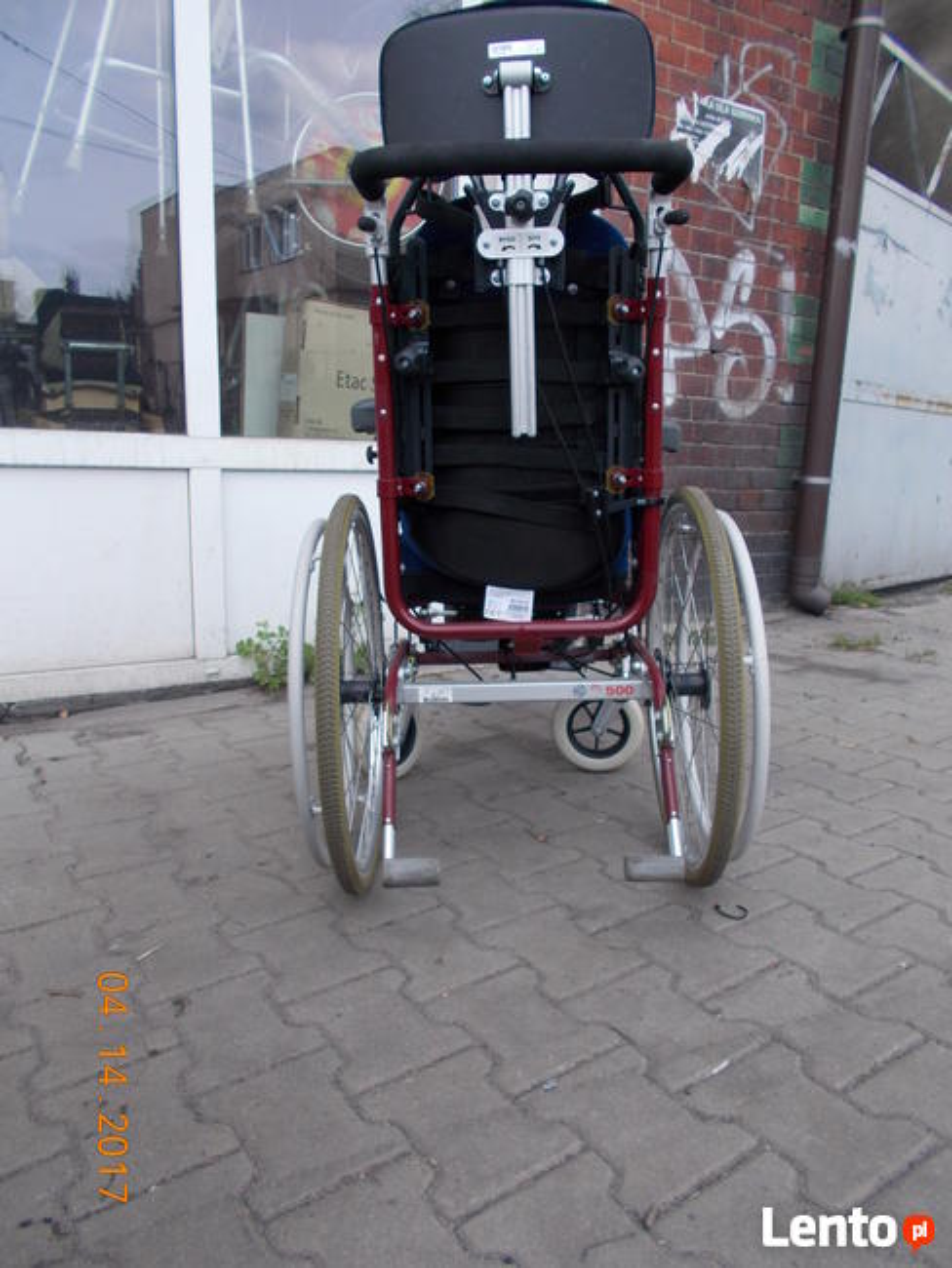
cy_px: 634
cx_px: 476
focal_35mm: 26
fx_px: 953
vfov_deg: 67.3
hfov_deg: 53.1
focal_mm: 4.6
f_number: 3.2
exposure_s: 1/320
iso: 80
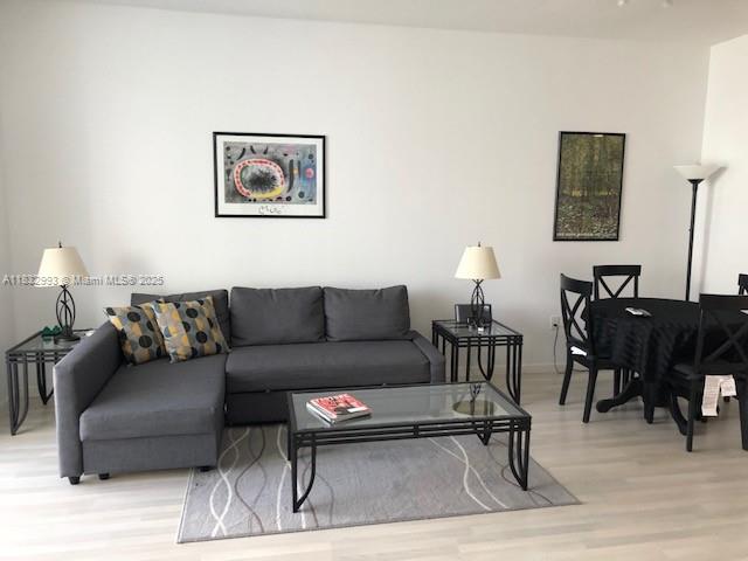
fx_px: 605
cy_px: 280
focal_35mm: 28
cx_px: 374
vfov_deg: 49.7
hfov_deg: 63.4
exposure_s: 1/30
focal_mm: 3.99
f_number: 1.8
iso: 32
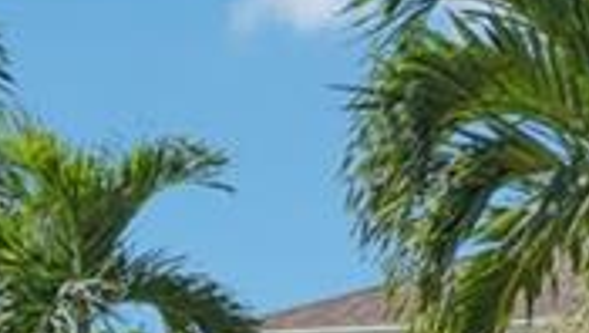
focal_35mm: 153
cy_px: 664
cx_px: 1208
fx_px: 2393
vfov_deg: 7.6
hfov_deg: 12.3
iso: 400
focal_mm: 25
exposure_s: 1/1000
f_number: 8
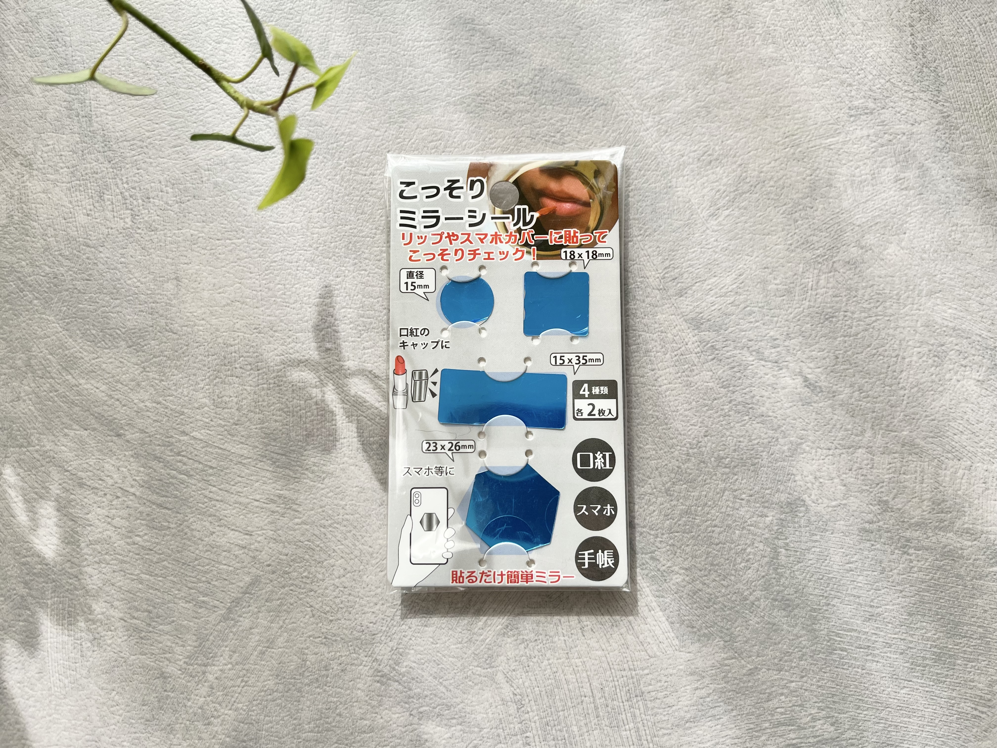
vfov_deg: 53.1
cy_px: 374
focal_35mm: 26
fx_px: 749
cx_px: 498
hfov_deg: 67.3
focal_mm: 5.1
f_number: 1.6
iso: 50
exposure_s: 1/341
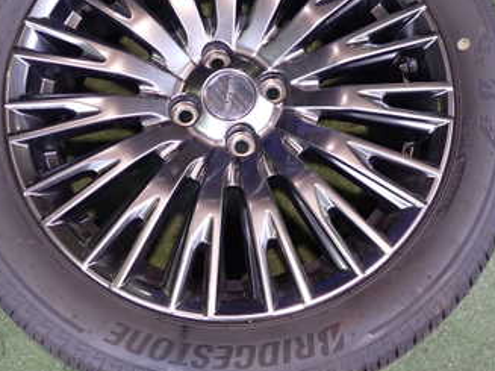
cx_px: 238
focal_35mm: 55
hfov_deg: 34.9
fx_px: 786
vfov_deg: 26.4
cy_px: 129
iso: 200
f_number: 2.3
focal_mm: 5.4
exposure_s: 1/30
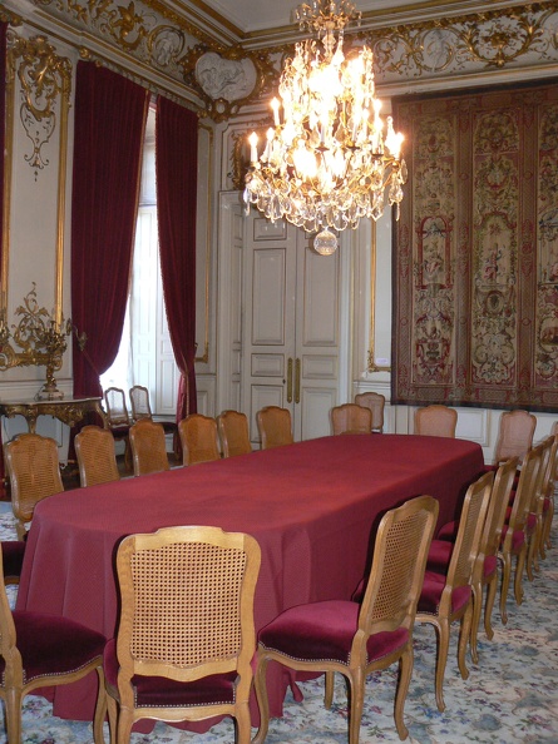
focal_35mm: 36
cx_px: 279
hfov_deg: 39.6
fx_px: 774
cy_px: 372
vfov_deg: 51.4
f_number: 2.8
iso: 200
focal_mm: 6
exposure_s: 1/30
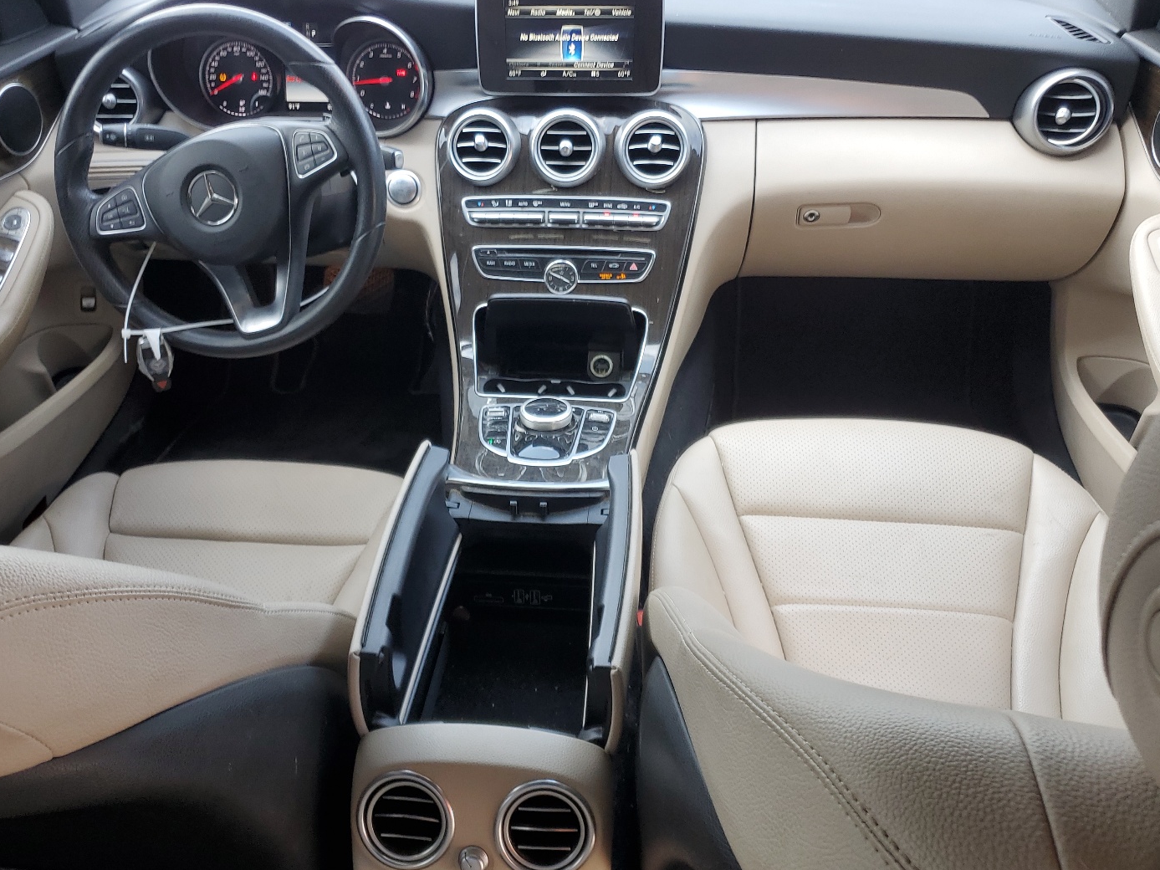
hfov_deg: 59.9
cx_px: 541
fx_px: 1005
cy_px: 452
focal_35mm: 30
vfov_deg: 46.8
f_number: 1.5
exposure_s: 1/60.2
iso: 51
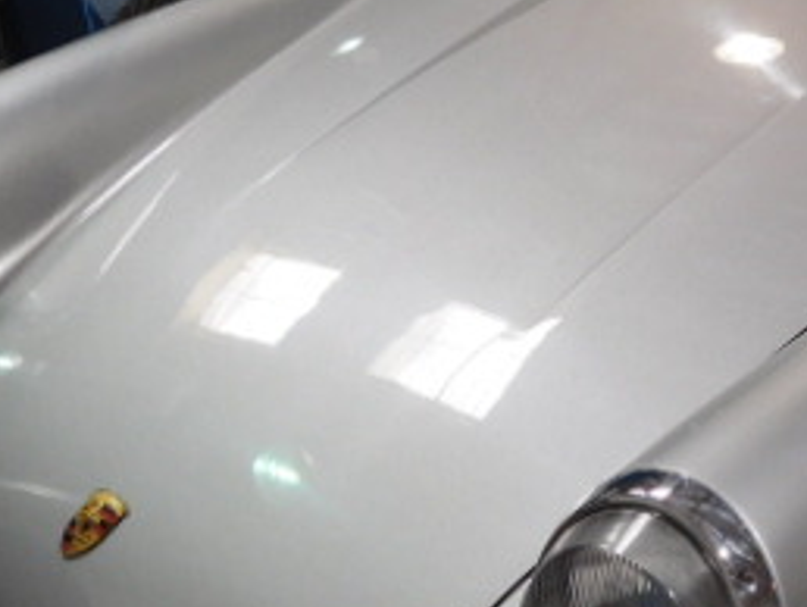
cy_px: 300
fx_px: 1447
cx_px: 826
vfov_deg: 23.7
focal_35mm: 62
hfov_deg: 29.0
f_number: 3.4
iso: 125
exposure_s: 1/50
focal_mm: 4.5
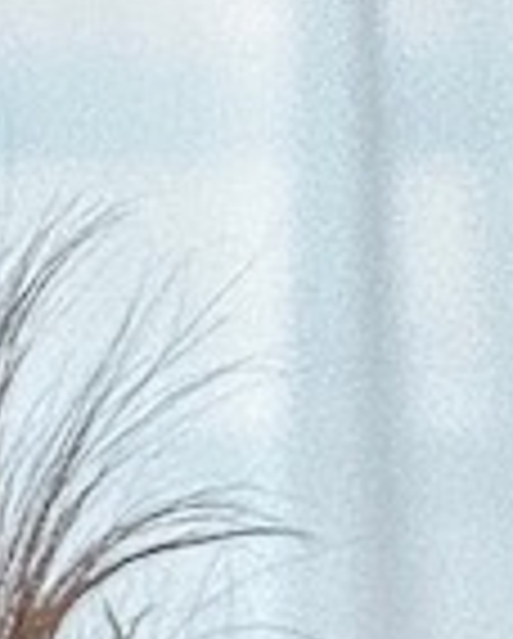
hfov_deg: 2.4
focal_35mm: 633
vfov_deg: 3.0
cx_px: 873
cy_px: 2088
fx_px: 11988
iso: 500
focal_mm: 9
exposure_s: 1/60
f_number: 2.8
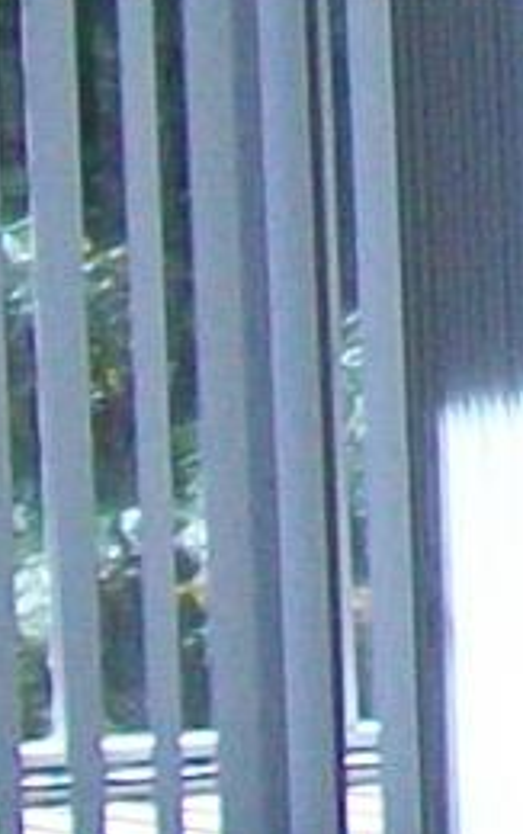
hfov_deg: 3.3
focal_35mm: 380
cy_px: -58
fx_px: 8647
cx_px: 2169
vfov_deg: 5.5
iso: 64
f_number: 2.7
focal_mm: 6
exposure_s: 1/200
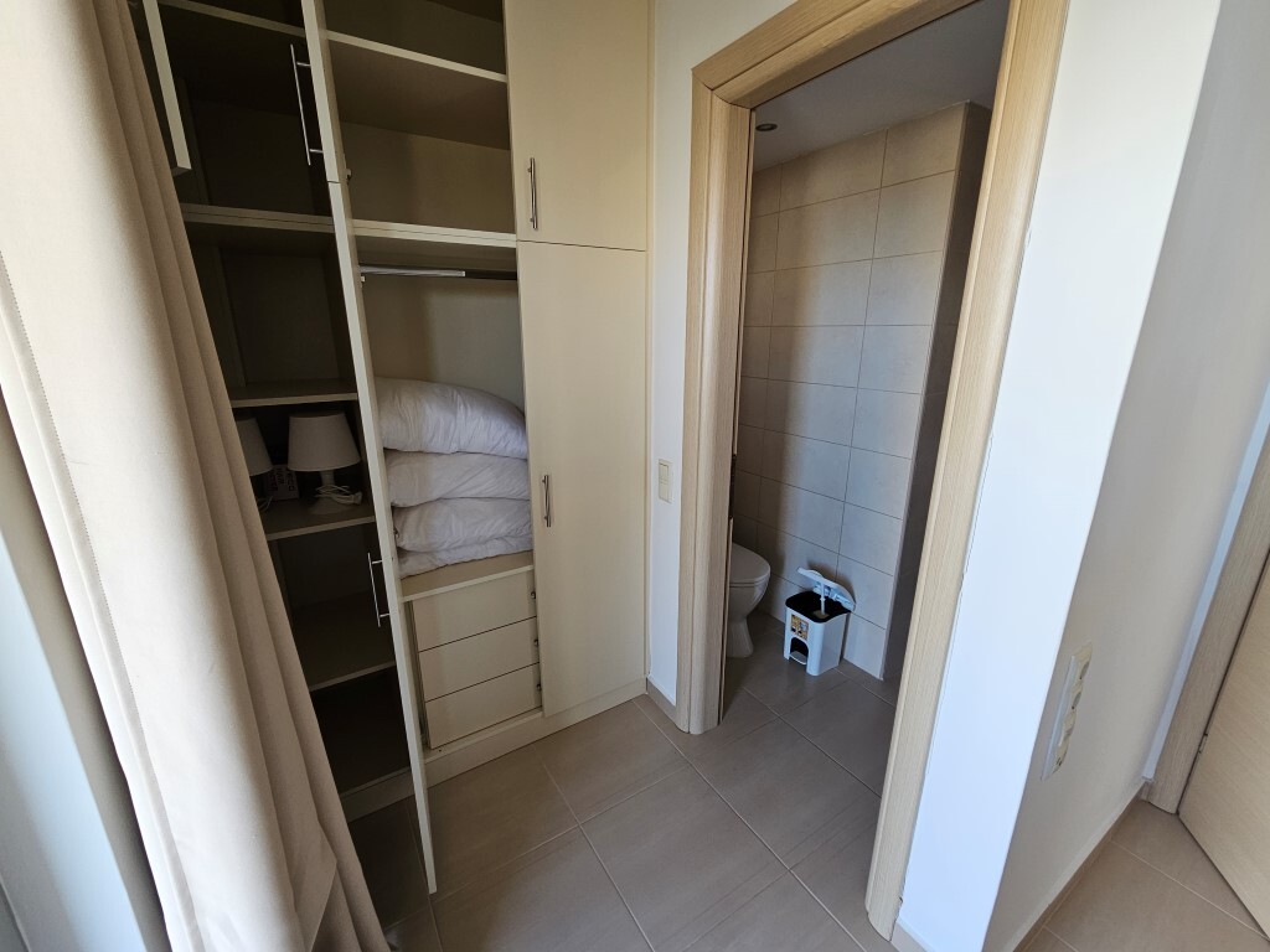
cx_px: 635
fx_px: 477
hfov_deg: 106.2
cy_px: 476
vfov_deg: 89.9
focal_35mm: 13
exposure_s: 1/70.8
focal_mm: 2.2
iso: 160
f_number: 2.2
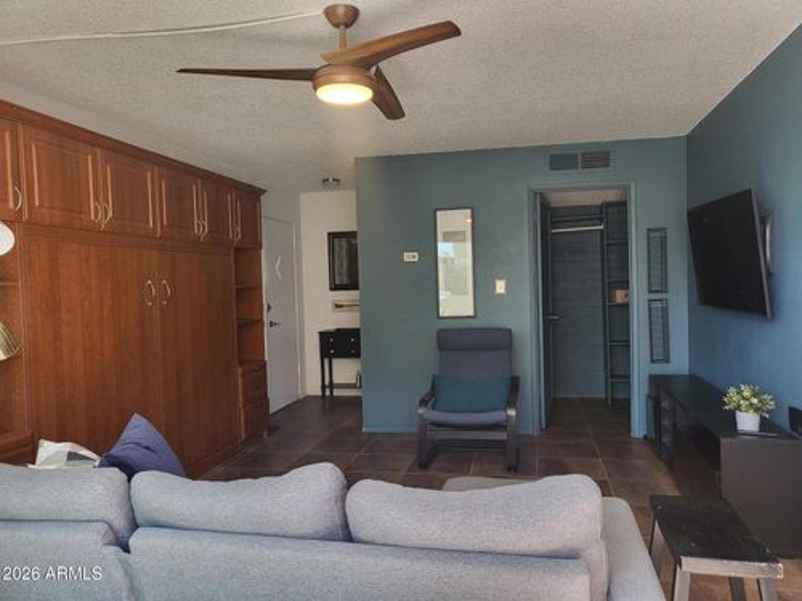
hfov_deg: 67.3
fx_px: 602
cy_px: 300
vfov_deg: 53.1
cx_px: 401
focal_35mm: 26
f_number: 1.8
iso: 200
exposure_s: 1/120
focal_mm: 4.25
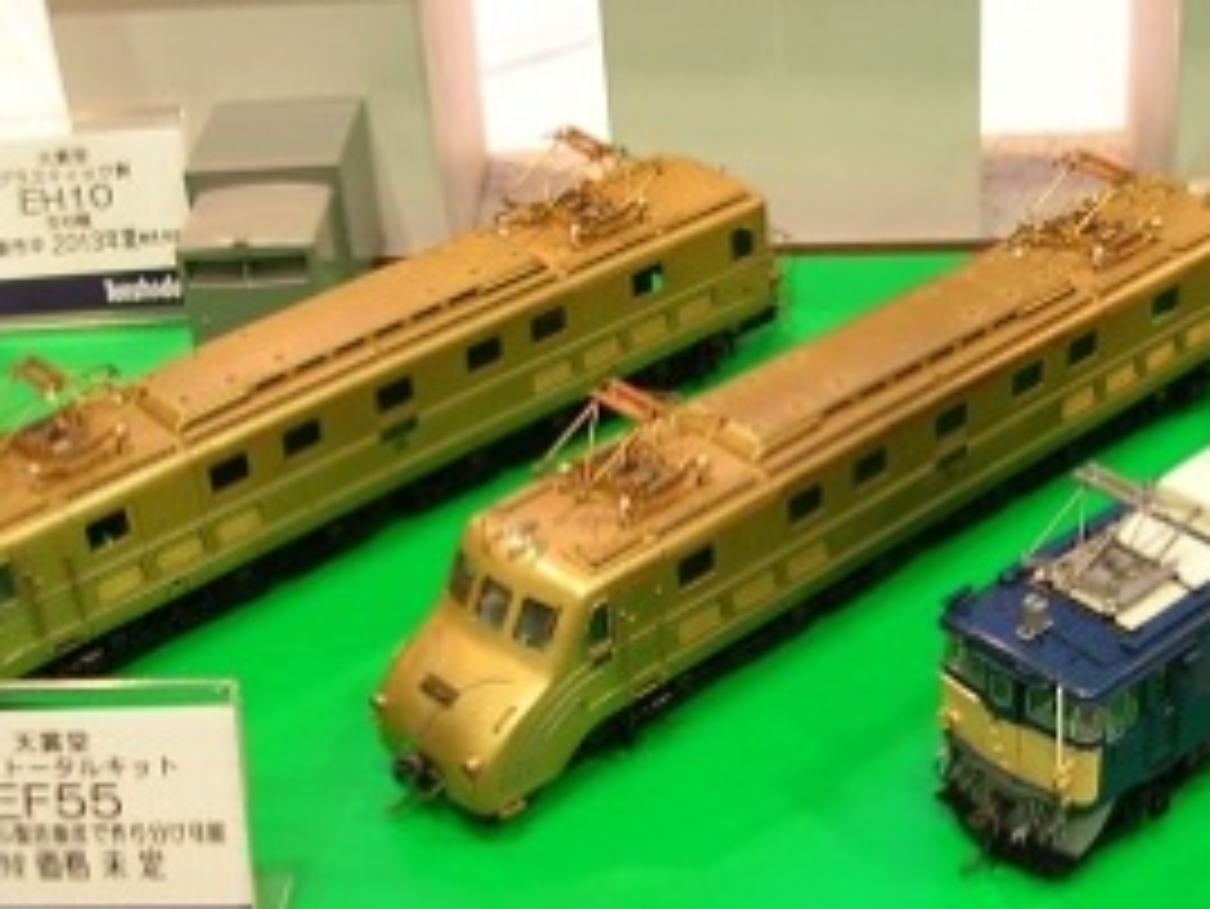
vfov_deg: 22.4
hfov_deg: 29.5
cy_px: 673
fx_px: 2273
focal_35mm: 65
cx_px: 837
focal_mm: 5.8
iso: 50
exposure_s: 1/9.8
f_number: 2.8
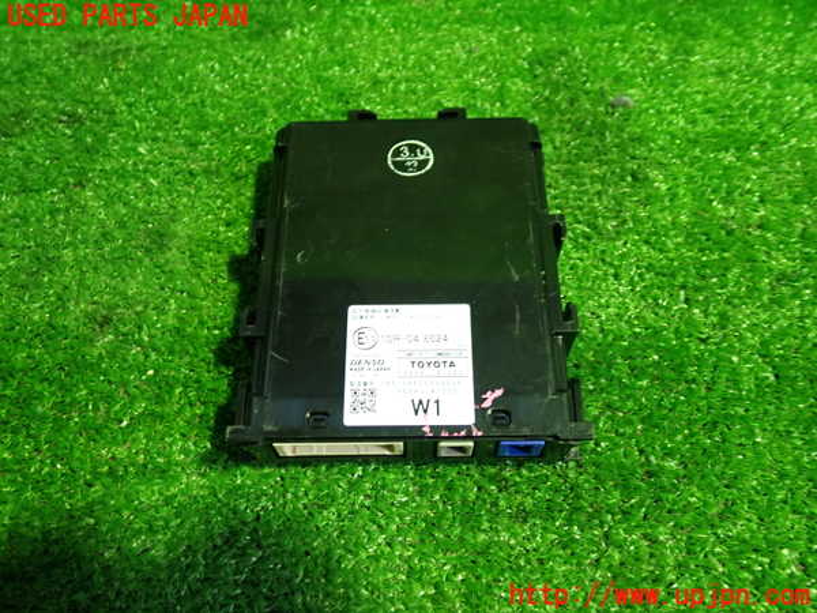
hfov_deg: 60.0
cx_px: 408
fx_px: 708
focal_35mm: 30
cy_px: 306
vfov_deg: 46.8
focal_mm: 5.4
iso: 320
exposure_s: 1/30
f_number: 2.3
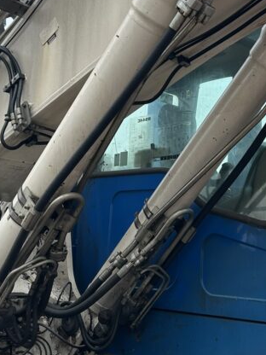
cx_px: 155
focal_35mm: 64
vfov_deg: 30.0
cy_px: 110
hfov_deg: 22.9
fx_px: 656
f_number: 1.5
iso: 40
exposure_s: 1/248
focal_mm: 5.7
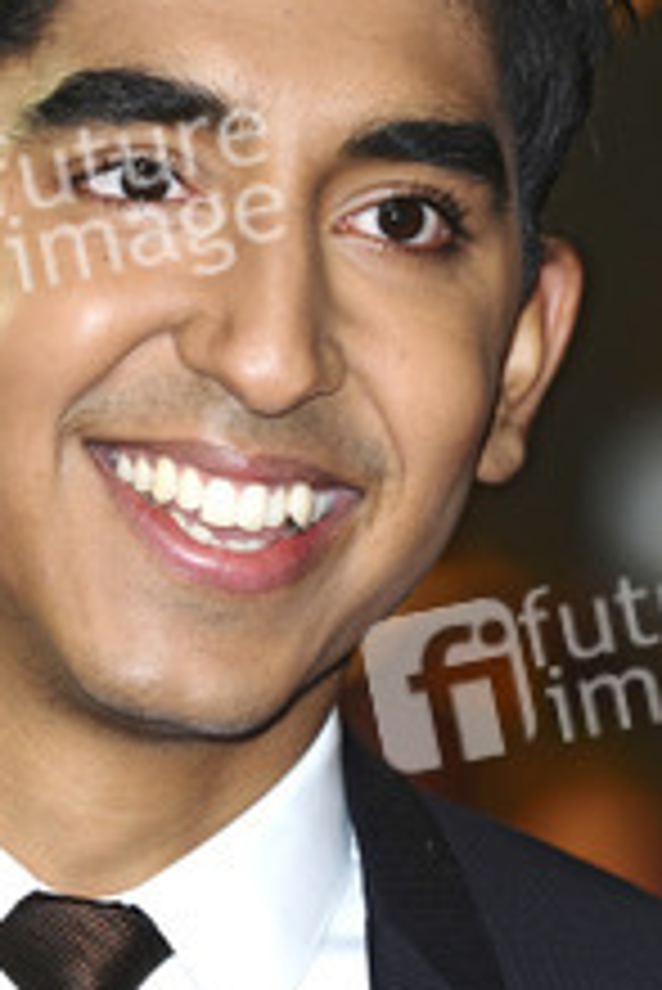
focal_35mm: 423
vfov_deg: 4.9
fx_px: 11646
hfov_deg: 3.3
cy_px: 441
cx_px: 187
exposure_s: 1/200
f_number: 4.5
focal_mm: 155
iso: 320
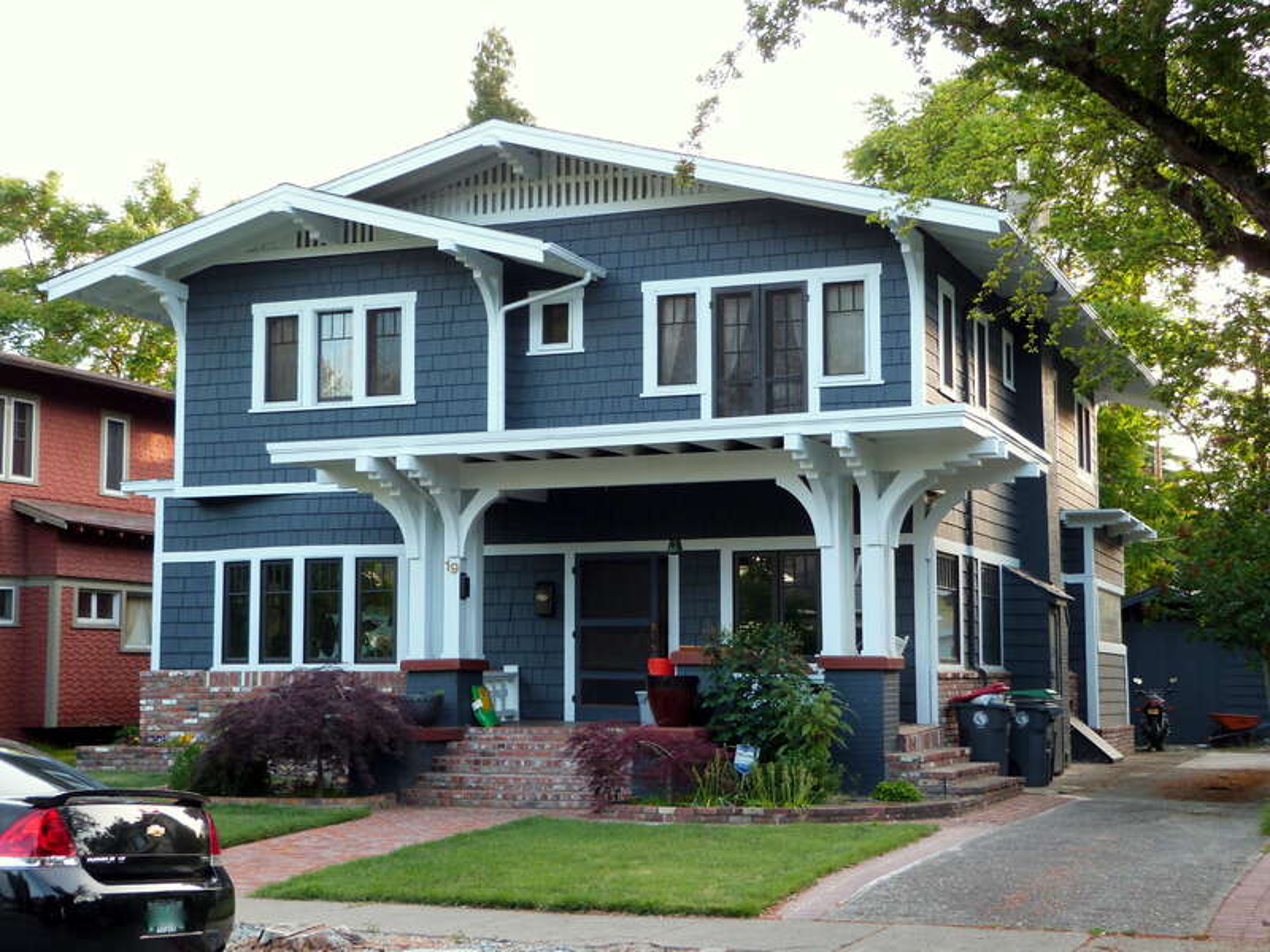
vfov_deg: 27.5
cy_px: 476
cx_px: 635
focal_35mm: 53
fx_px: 1944
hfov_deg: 36.2
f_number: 3.2
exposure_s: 1/60
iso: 125
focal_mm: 9.4
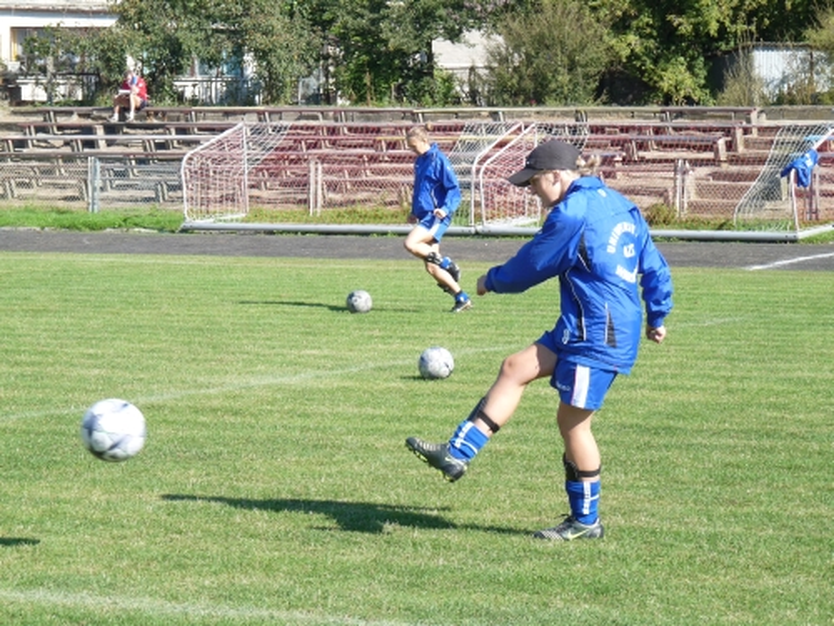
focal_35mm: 129
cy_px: 313
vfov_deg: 11.5
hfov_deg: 15.3
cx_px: 417
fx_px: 3108
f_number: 3.6
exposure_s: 1/500
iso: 125
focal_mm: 23
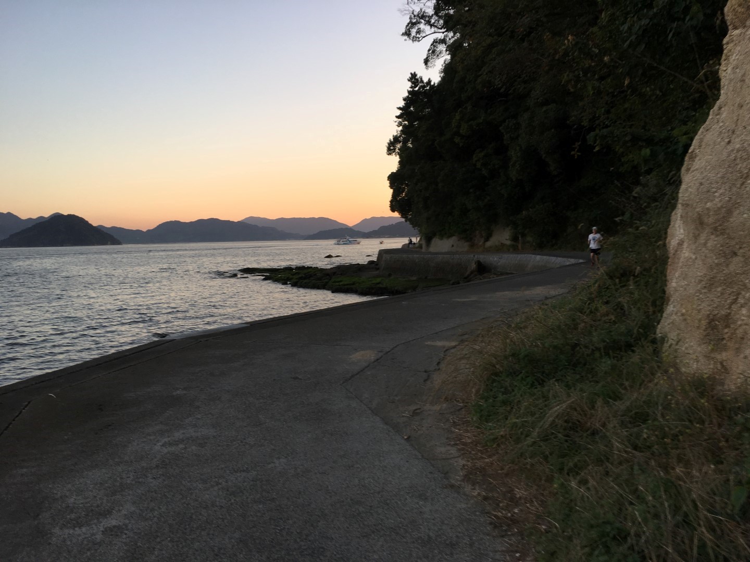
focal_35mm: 29
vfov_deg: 48.2
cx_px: 375
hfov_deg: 61.7
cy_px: 281
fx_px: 628
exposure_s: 1/150
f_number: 2.2
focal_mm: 4.15
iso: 25
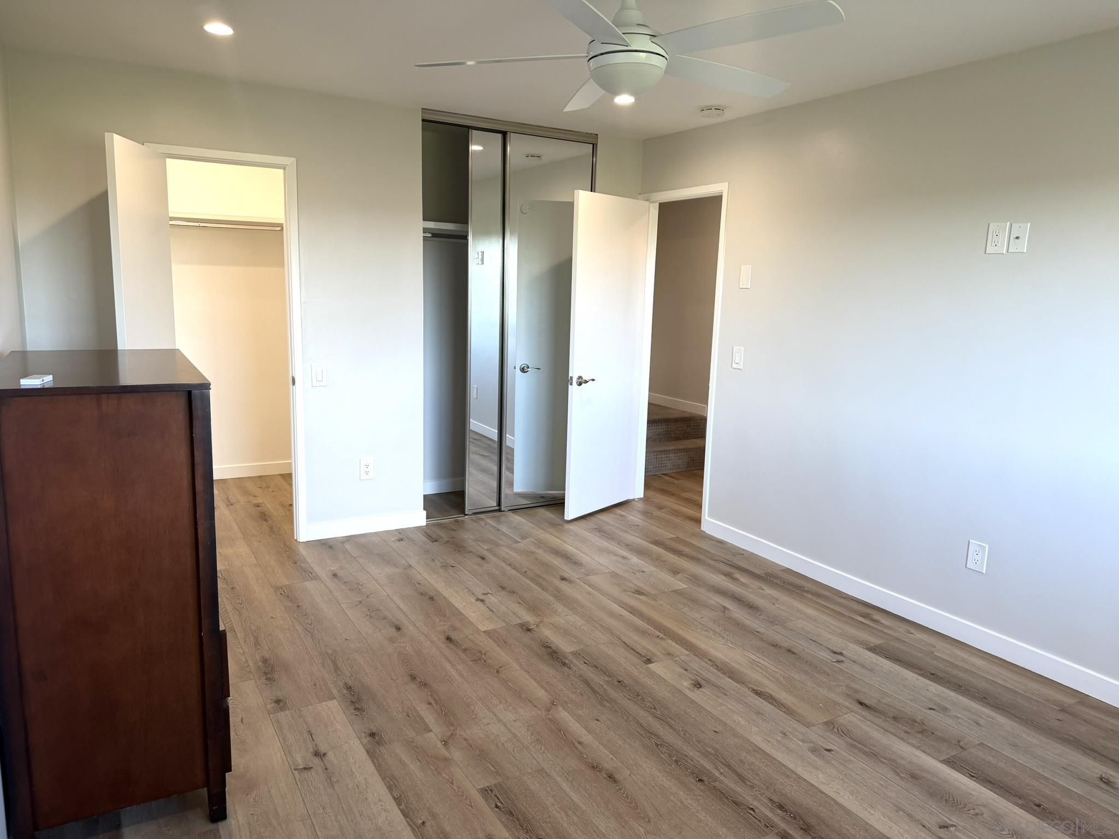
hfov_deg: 71.6
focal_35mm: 24
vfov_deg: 56.8
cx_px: 560
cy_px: 420
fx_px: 776
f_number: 1.78
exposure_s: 1/120
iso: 125
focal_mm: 6.76
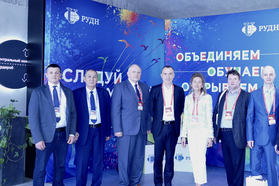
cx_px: 182
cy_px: 79
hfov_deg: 42.3
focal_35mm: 46
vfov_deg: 29.2
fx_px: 356
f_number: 3.1
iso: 200
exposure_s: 1/60
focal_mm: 12.64
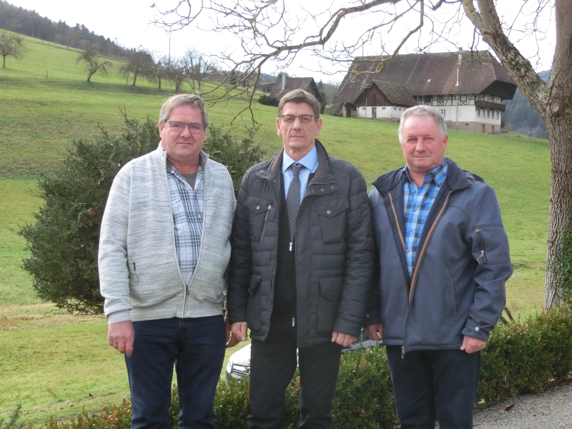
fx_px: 1157
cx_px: 286
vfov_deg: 21.0
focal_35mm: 70
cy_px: 214
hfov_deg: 27.8
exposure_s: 1/800
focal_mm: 12.4
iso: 800
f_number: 5.2
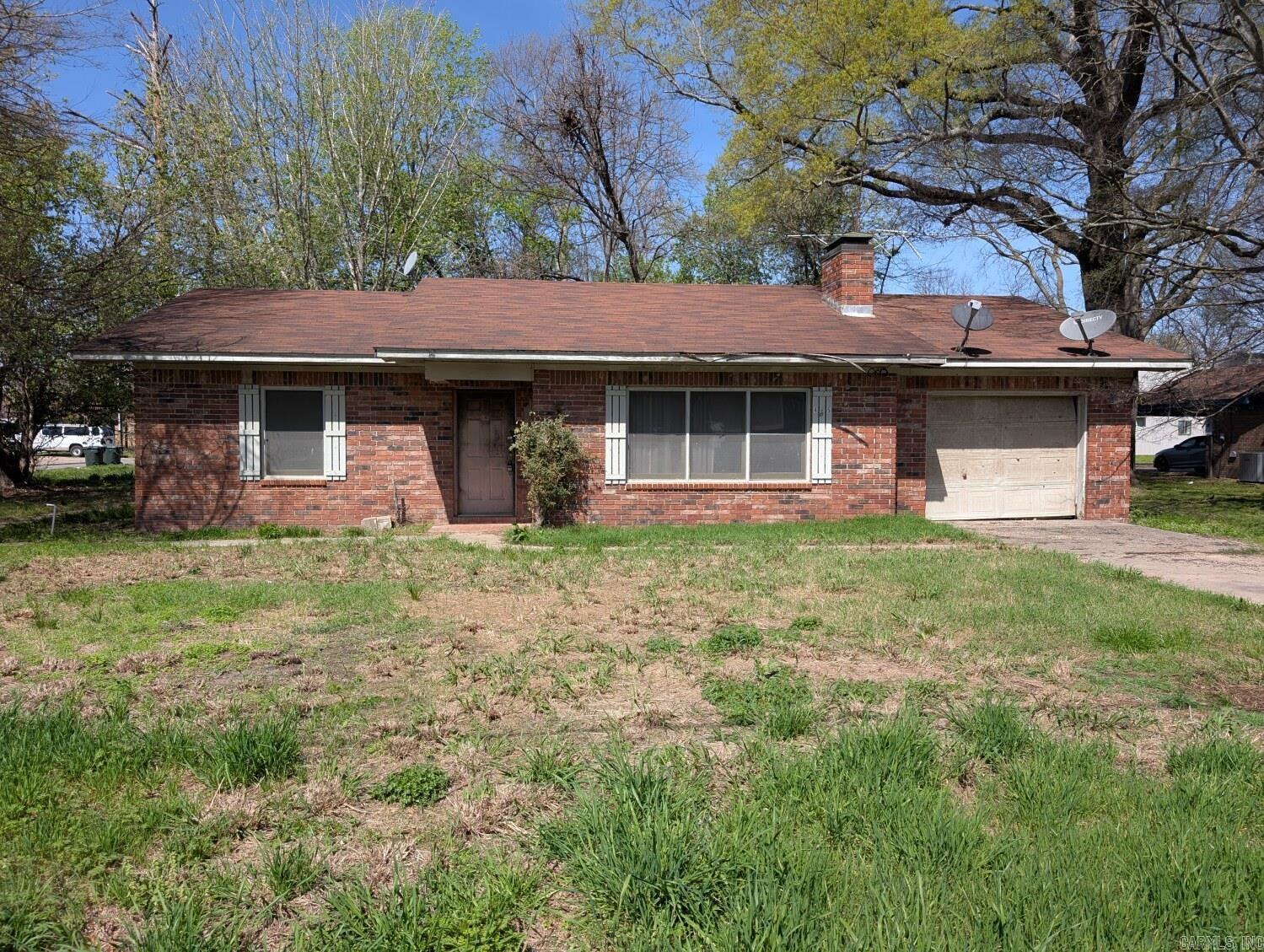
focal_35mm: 24
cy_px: 476
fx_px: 878
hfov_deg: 71.5
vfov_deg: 56.9
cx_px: 632
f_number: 1.68
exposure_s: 1/1095
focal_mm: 6.9
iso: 20
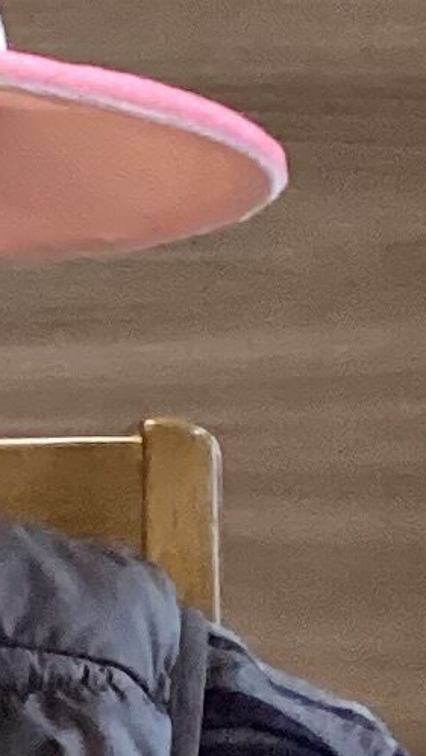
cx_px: -637
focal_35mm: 221
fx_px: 4434
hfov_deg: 5.3
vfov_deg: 9.6
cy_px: 1006
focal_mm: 3.3
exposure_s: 1/60
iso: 250
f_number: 2.4
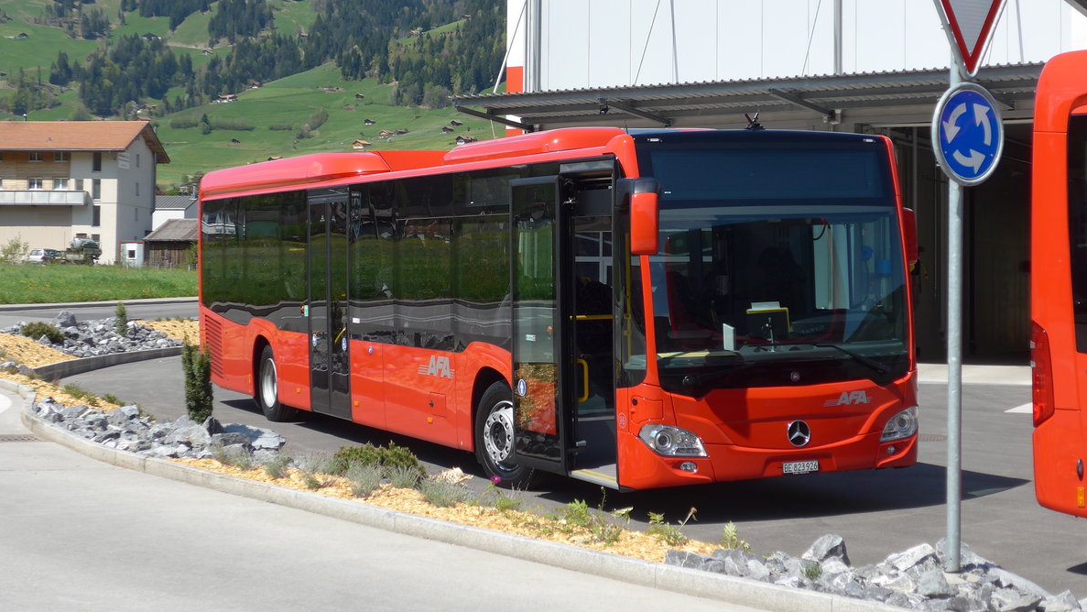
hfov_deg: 32.4
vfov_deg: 18.5
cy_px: 246
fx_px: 1874
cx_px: 541
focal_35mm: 65
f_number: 3.5
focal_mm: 12
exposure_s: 1/1000
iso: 80
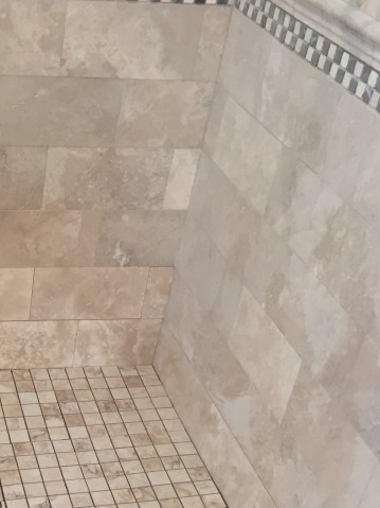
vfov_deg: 29.7
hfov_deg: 22.8
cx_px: 8
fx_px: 908
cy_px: 474
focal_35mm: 62
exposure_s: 1/30
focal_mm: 4.15
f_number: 2.2
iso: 64
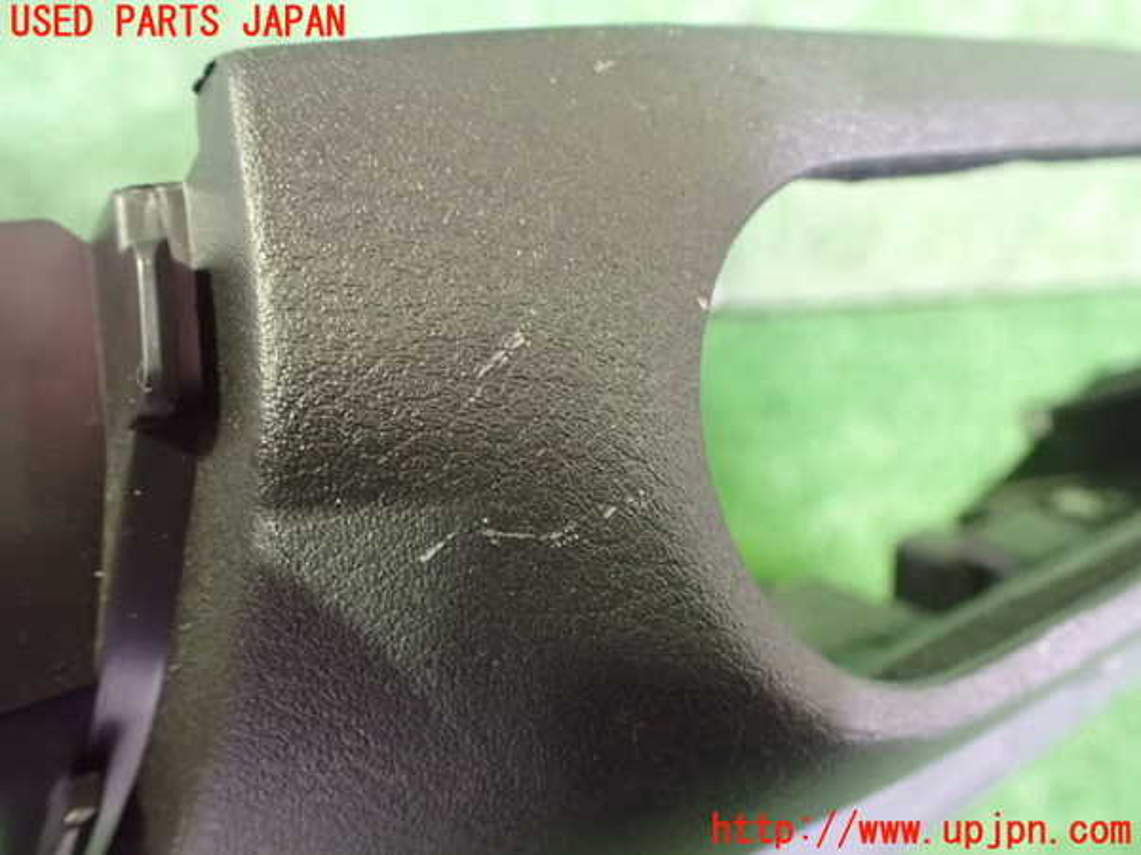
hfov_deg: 60.0
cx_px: 570
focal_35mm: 30
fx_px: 989
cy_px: 428
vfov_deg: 46.8
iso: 1600
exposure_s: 1/20
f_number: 2.3
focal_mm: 5.4
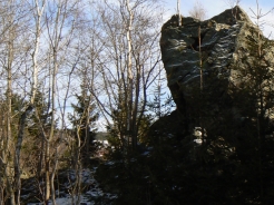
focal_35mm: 114
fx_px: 901
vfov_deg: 12.9
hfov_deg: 17.0
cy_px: 147
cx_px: 245
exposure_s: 1/400
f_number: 5.6
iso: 80
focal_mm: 9.3
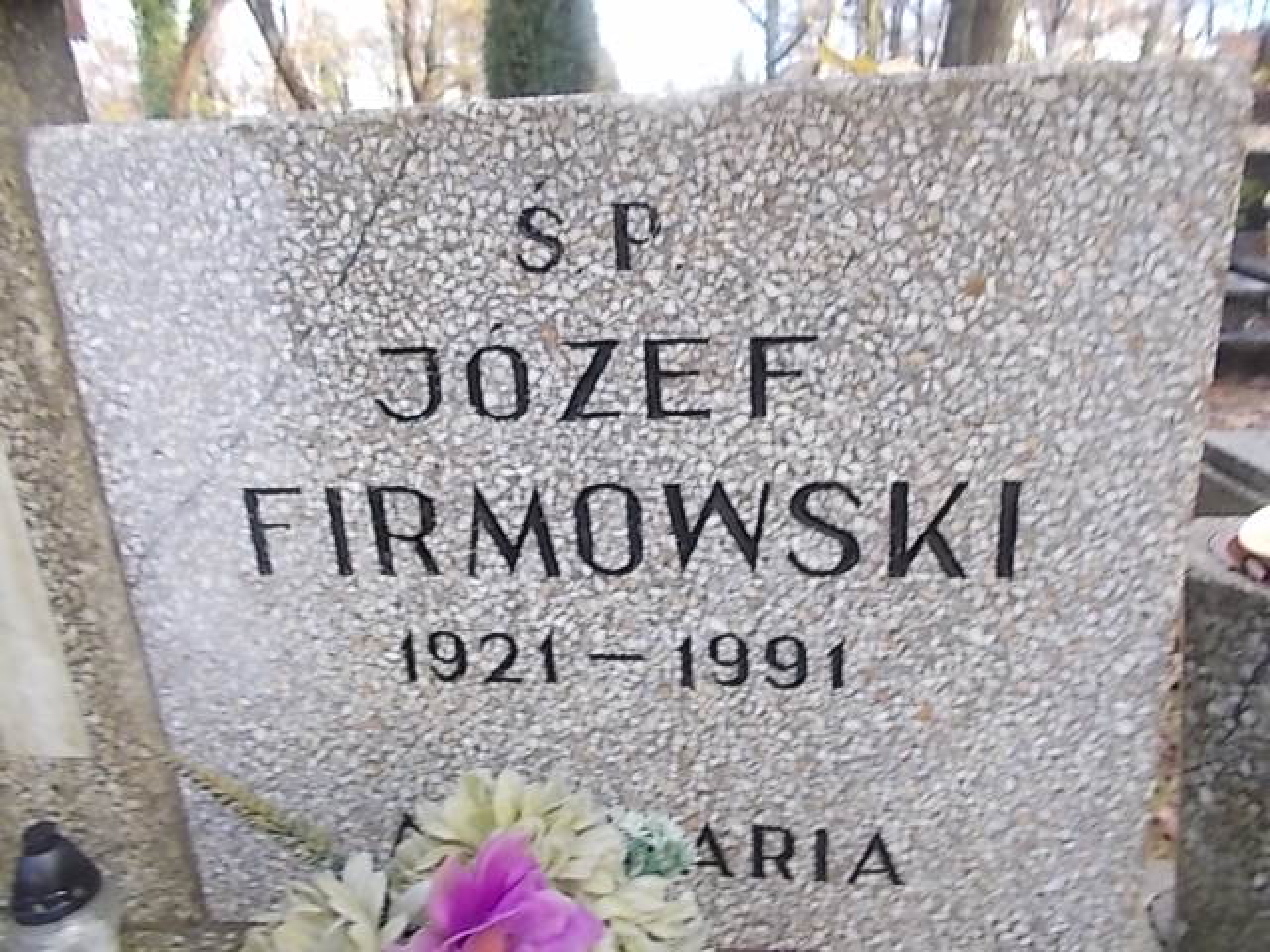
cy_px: 476
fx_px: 954
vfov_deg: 53.1
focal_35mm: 26
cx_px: 635
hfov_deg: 67.3
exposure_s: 1/40
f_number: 3.2
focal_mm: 4.6
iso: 80
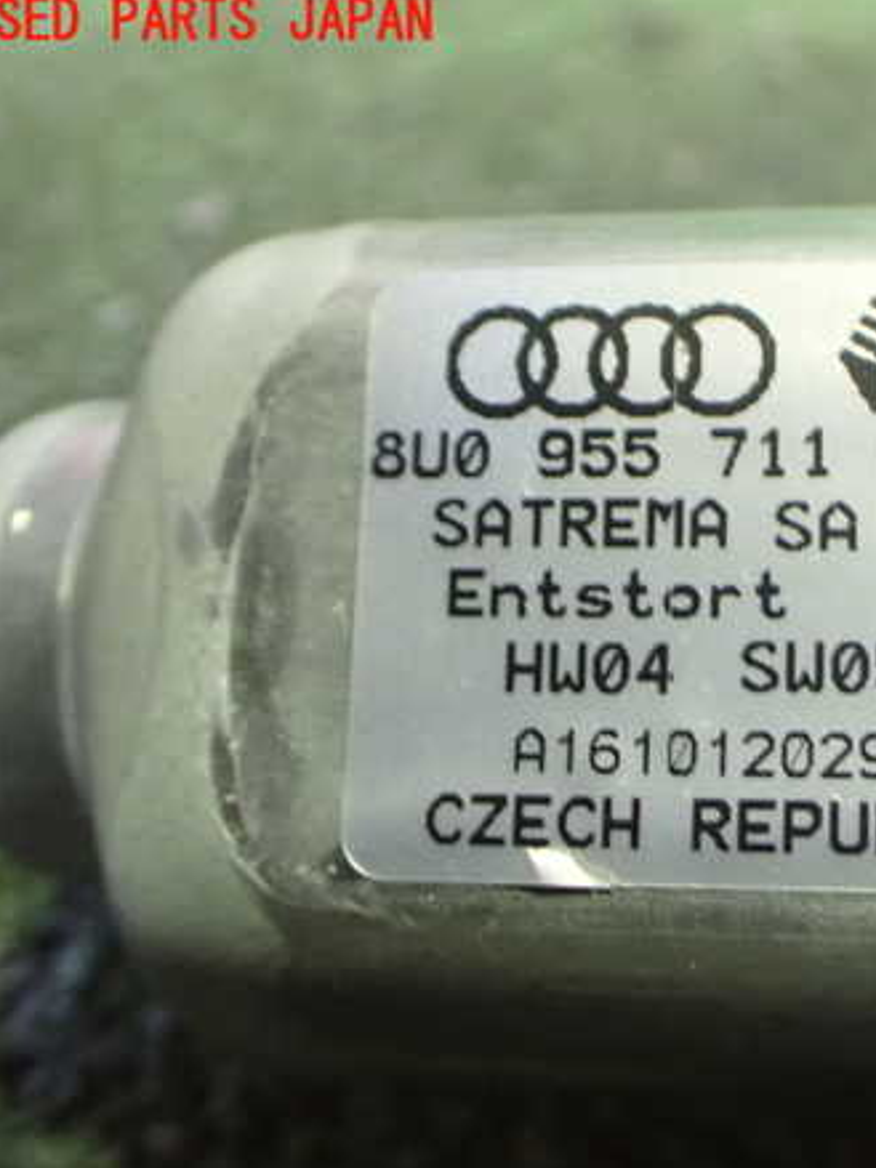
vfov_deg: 45.8
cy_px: 588
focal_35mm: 41
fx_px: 1384
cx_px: 748
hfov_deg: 33.7
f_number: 2.3
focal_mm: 5.4
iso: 1250
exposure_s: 1/30
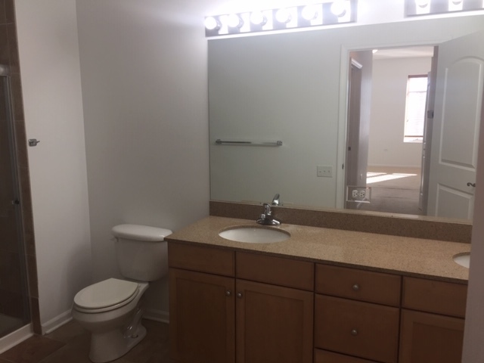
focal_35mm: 29
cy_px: 182
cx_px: 242
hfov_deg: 61.7
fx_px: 405
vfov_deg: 48.2
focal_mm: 4.15
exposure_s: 1/60
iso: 32
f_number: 2.2
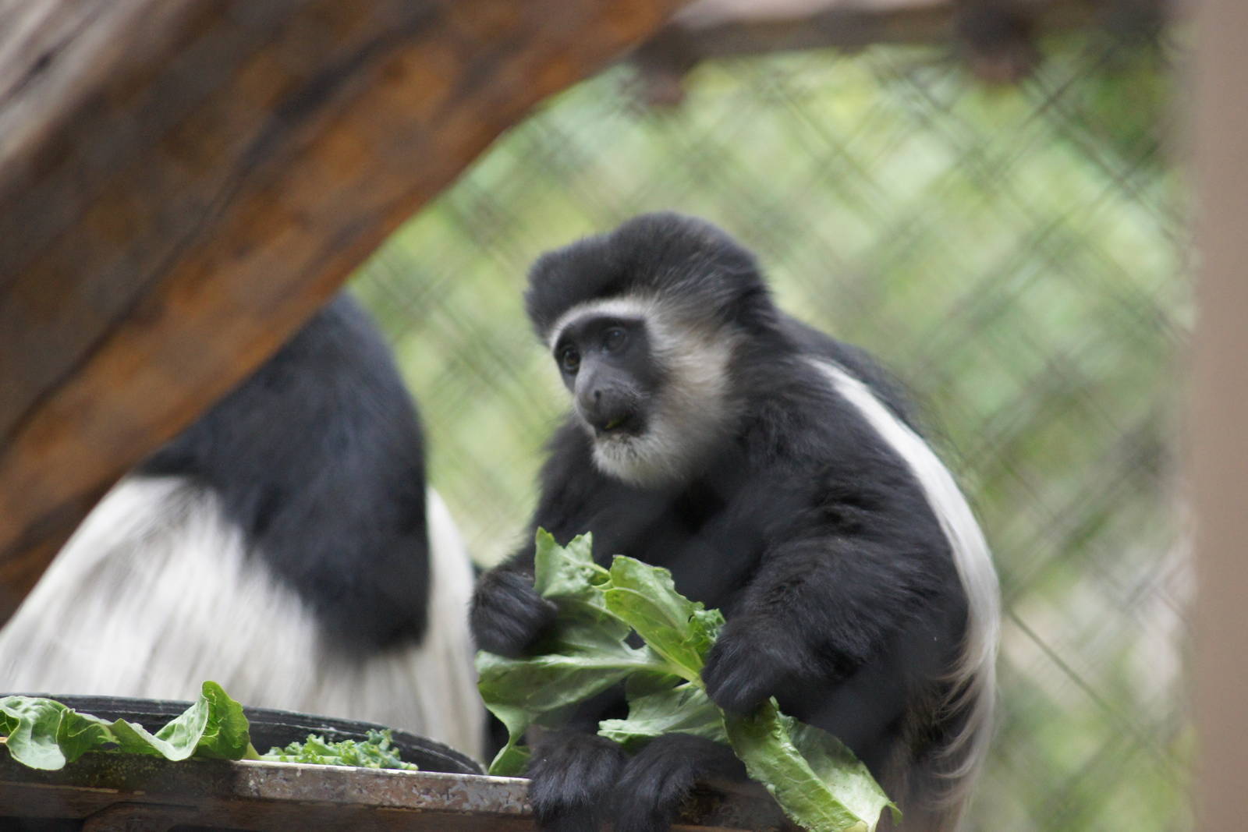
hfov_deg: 8.6
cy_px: 416
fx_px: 8320
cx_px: 624
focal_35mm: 240
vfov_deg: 5.7
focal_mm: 160
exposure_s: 1/320
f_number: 5
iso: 1600
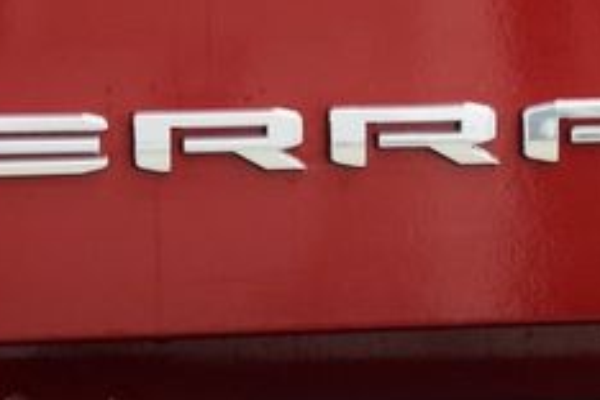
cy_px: 173
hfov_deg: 7.2
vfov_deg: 4.8
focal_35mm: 287
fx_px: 4783
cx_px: 205
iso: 1600
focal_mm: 70
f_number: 5
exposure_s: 1/30
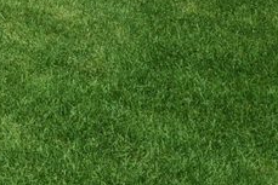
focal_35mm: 134
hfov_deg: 10.5
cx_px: -566
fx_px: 1035
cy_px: -262
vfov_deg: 9.2
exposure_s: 1/30
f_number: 11
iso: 400
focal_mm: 19
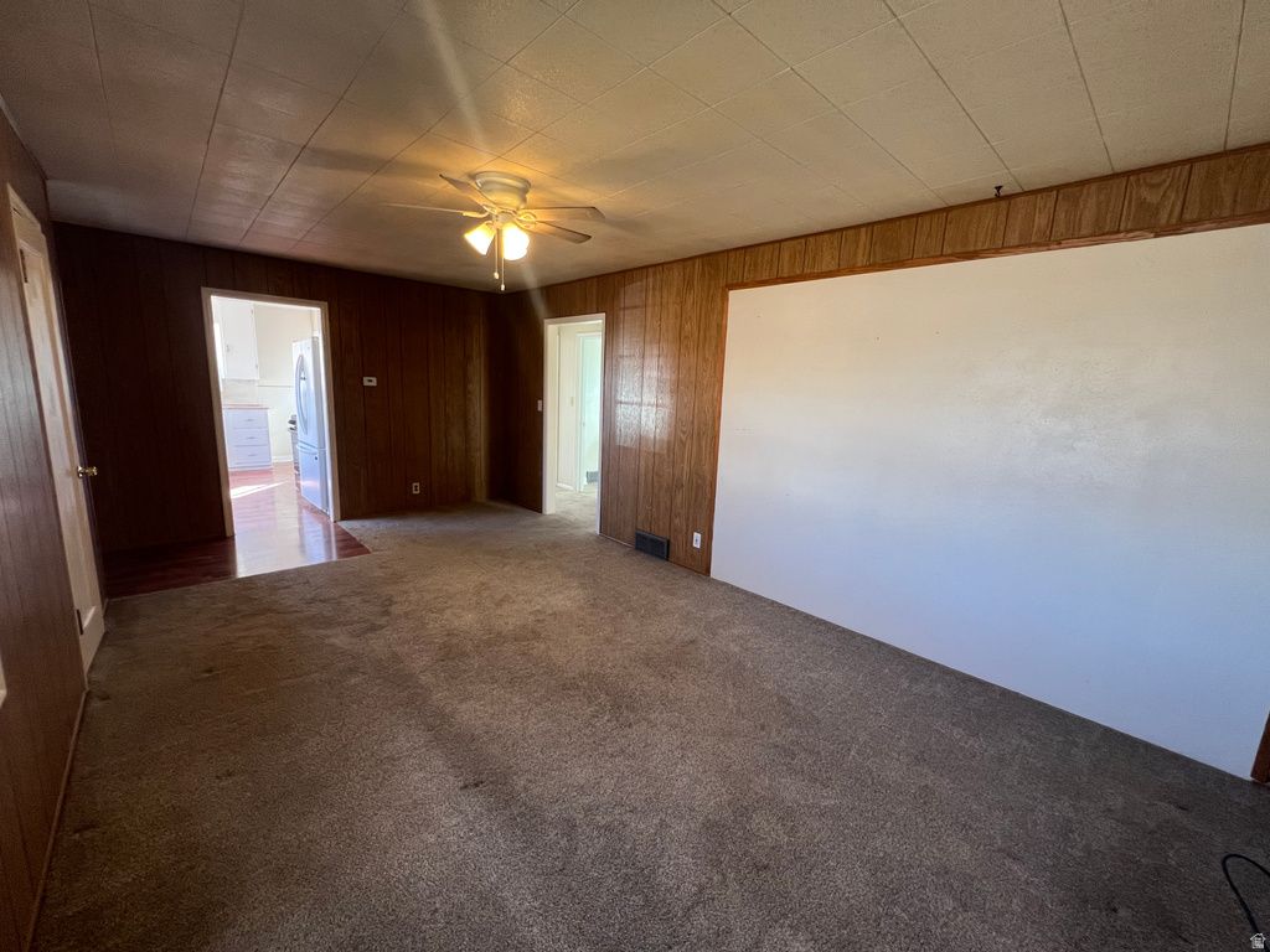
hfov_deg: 106.2
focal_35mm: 13
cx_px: 635
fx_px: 477
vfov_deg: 89.9
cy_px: 476
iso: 160
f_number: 1.8
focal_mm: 1.57
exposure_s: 1/99
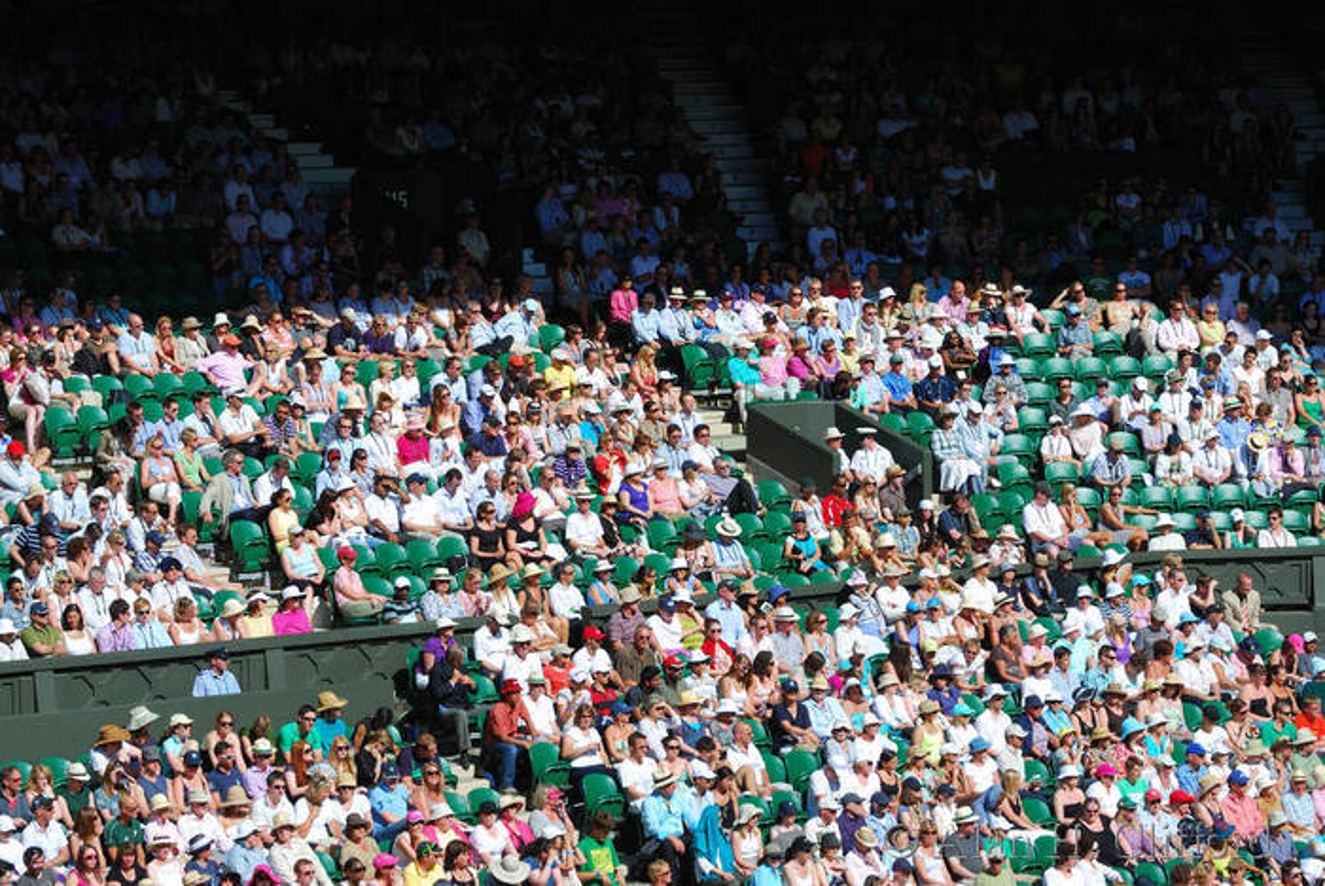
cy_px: 443
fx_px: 5636
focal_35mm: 153
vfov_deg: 9.0
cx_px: 662
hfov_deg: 13.4
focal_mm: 102
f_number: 9
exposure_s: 1/200
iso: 100
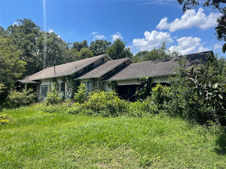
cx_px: 113
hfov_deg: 67.3
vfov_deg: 53.1
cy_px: 84
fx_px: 170
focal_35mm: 26
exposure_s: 1/2786
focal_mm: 5.1
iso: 32
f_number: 1.6
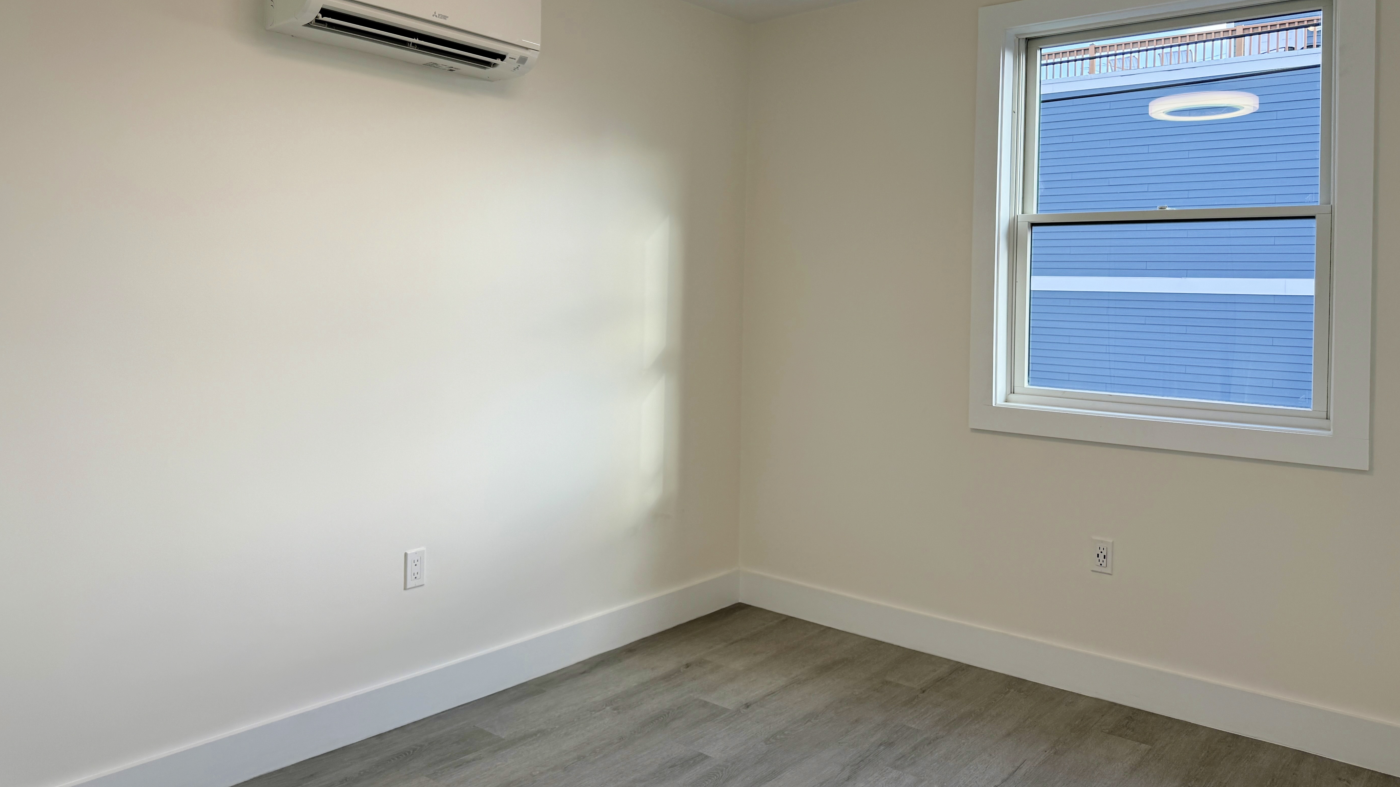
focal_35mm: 27
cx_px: 681
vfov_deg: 42.4
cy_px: 276
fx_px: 1002
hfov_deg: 69.8
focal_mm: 6.86
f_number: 1.78
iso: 80
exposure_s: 1/287
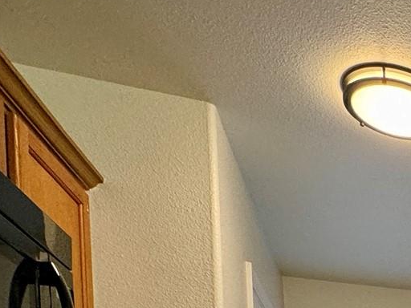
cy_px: 528
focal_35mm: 56
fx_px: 665
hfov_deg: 23.1
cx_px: 695
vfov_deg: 20.2
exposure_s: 1/120
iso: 200
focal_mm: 2.22
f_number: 2.2
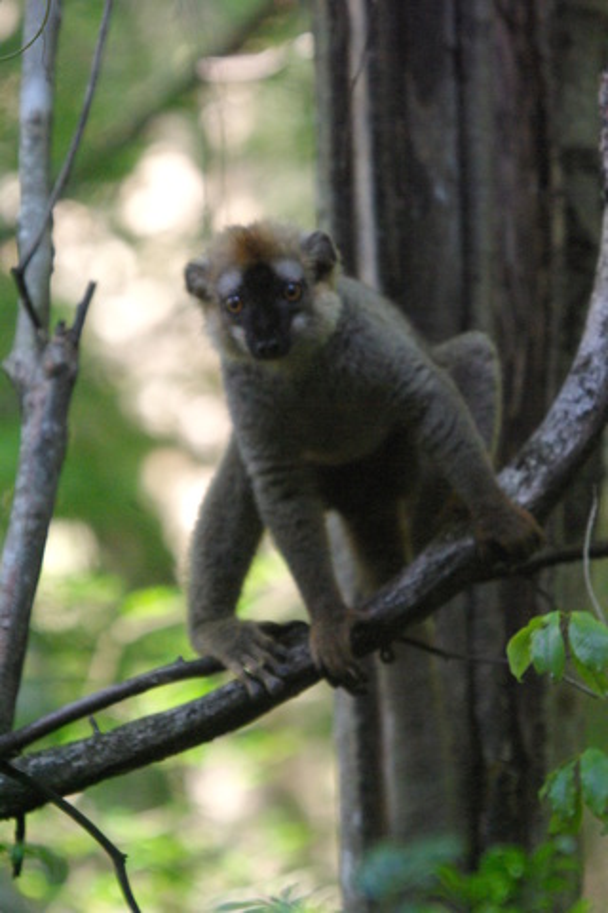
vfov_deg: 5.1
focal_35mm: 405
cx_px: 304
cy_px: 456
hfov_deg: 3.4
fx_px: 10259
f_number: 5.6
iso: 1600
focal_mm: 270
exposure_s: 1/90
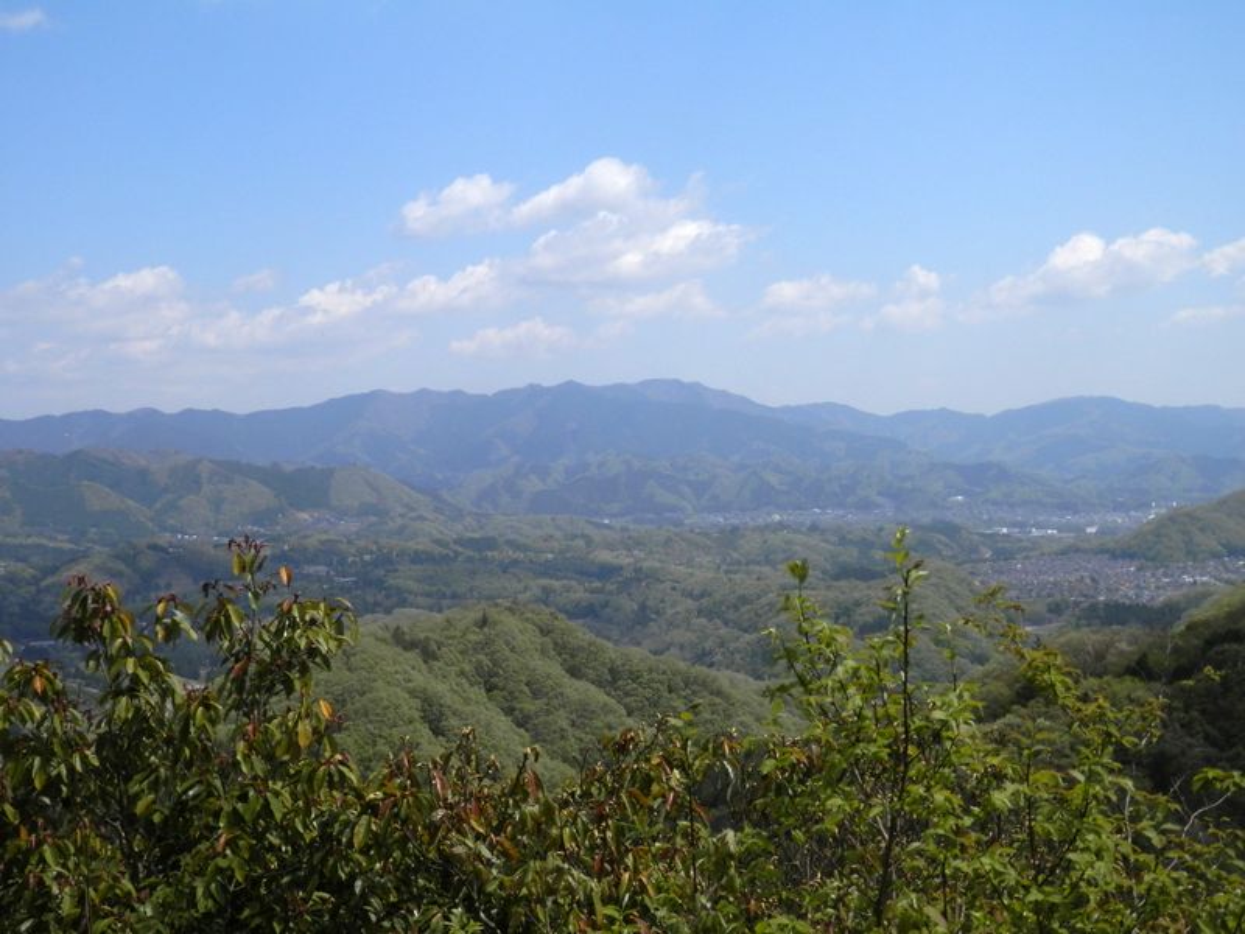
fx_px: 1618
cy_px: 467
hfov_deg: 42.1
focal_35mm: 45
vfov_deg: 32.2
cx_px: 622
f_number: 10.8
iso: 80
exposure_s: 1/200
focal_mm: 8
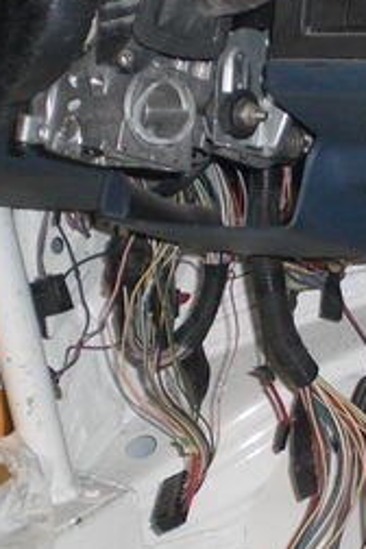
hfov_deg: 14.2
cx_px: 357
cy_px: 368
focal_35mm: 95
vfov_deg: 21.4
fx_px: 1449
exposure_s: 1/60
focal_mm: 6.3
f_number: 3.1
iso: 200
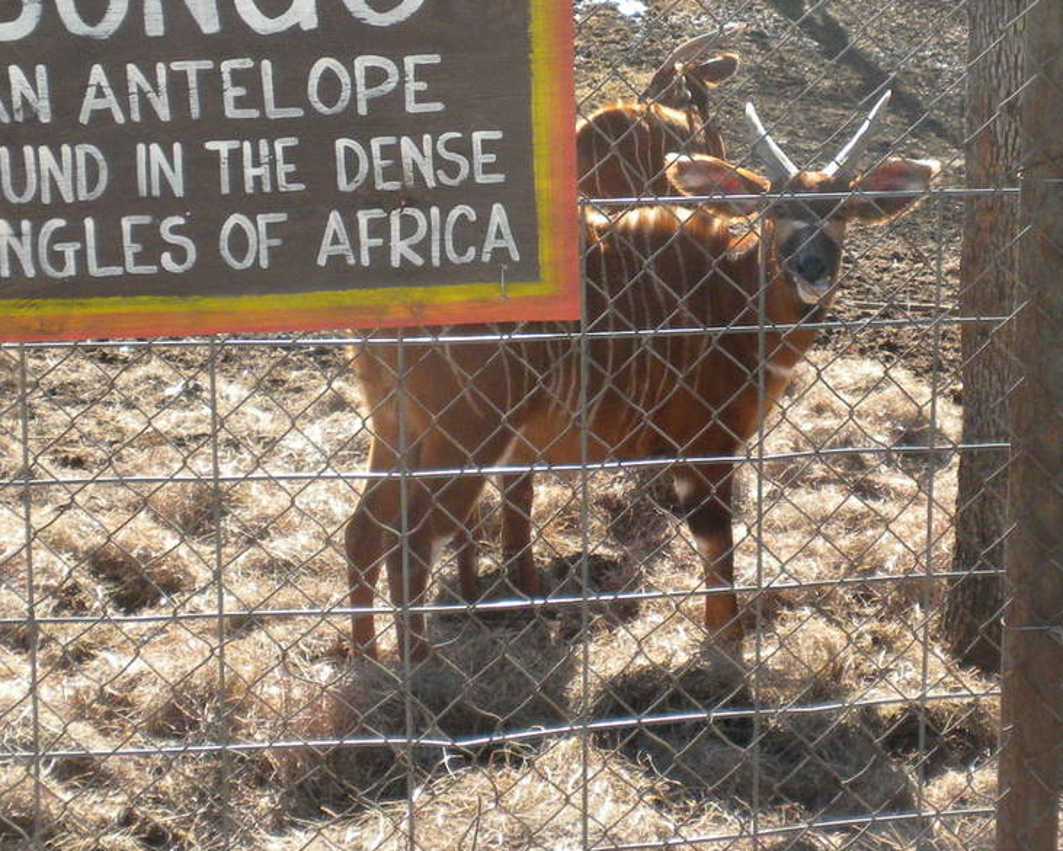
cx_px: 662
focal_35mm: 79
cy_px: 225
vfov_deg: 19.3
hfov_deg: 24.1
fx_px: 2486
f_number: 3.5
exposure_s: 1/511
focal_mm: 6.6
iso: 192
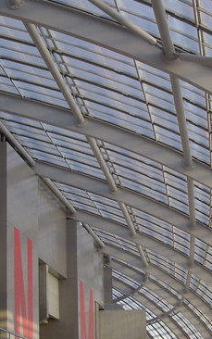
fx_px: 1016
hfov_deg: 11.9
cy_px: 206
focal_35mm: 110
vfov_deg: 18.9
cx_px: 123
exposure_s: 1/160
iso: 100
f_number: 2.8
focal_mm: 7.9
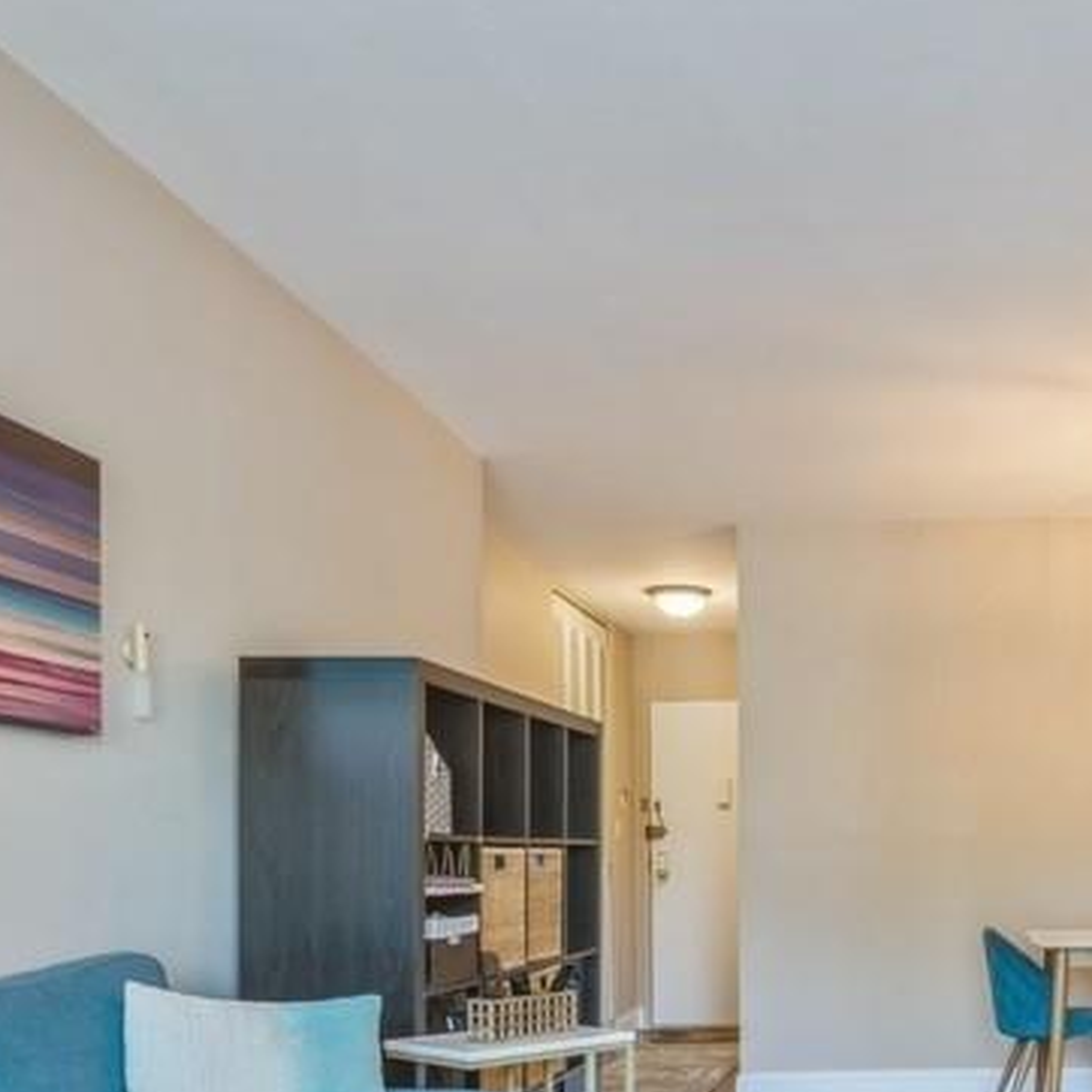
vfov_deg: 41.8
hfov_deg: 41.2
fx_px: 1356
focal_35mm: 38
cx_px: 935
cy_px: 887
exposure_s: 1/5
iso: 400
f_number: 11
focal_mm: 18
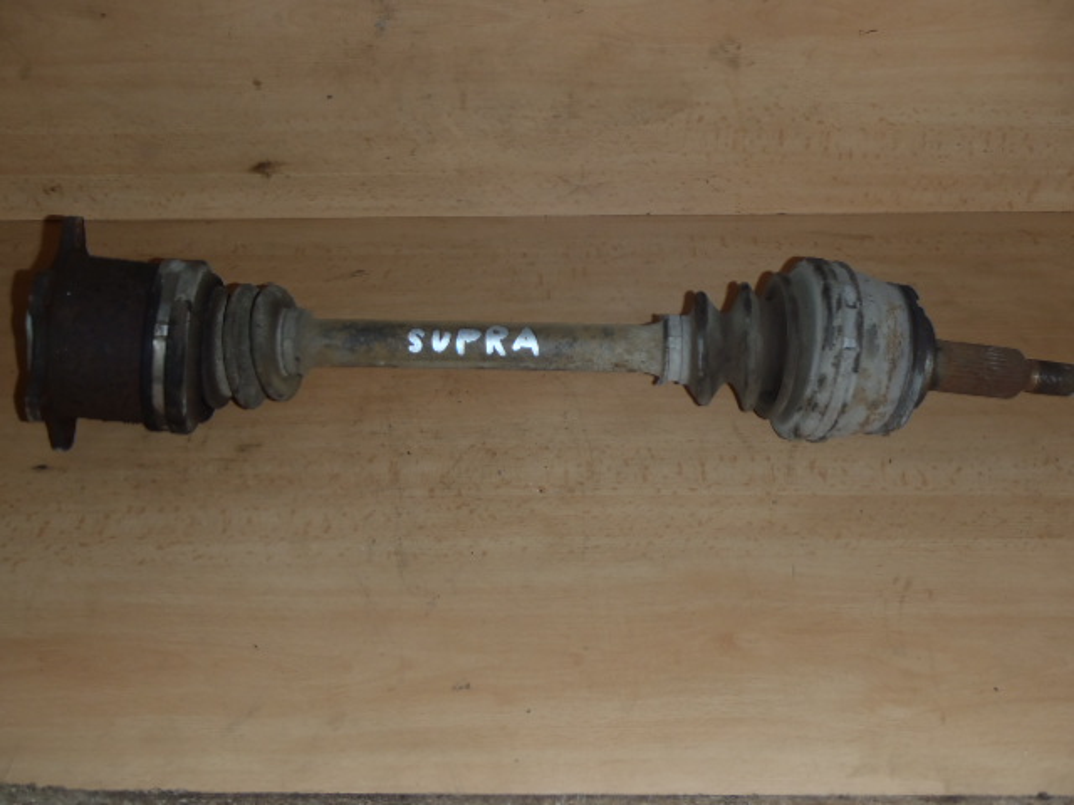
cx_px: 537
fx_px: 1179
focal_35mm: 38
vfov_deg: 37.7
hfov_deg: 49.0
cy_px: 402
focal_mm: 6.83
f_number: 4.6
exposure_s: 1/40
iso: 100
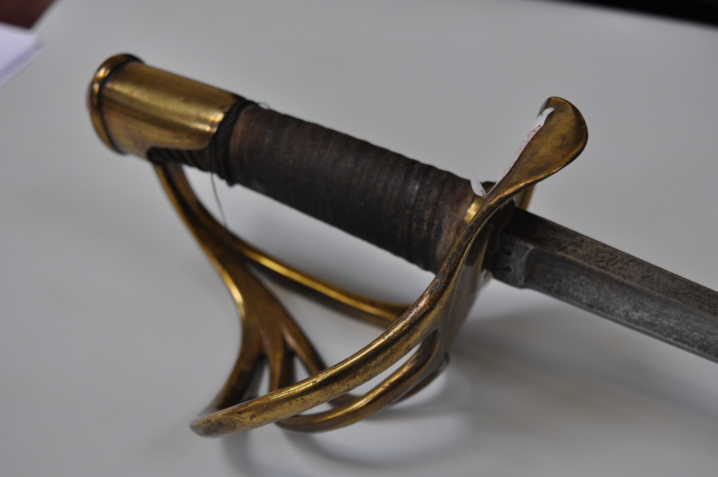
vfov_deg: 25.7
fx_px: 1046
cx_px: 359
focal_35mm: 52
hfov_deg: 37.9
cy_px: 238
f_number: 5
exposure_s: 1/100
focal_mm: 35
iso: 400
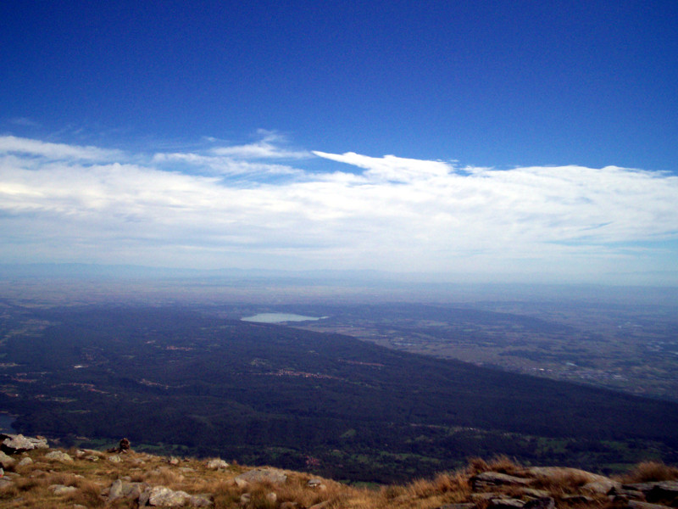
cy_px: 254
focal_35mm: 36
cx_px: 339
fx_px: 705
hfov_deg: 51.4
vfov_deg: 39.7
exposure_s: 1/1279
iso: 100
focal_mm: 5.9
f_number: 4.5
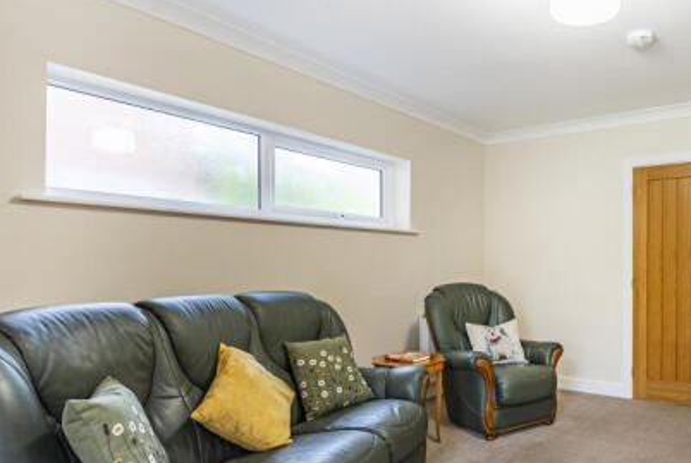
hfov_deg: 66.2
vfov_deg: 49.2
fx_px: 500
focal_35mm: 26
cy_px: 288
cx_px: 493
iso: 640
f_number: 8
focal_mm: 16
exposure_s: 1/20
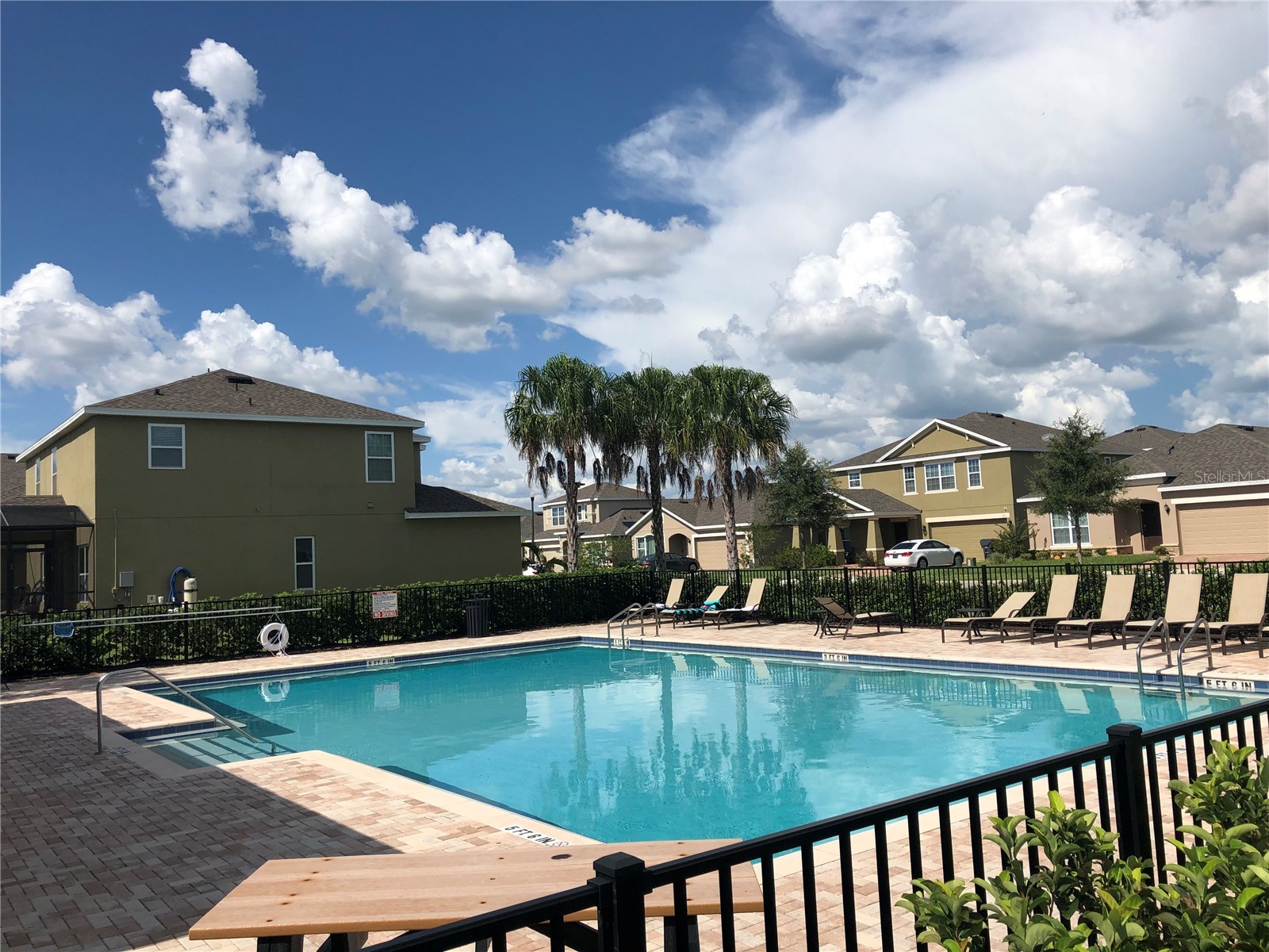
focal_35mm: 28
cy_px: 476
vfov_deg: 49.7
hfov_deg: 63.4
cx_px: 634
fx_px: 1026
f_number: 1.8
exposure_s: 1/4049
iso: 25
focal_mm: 4
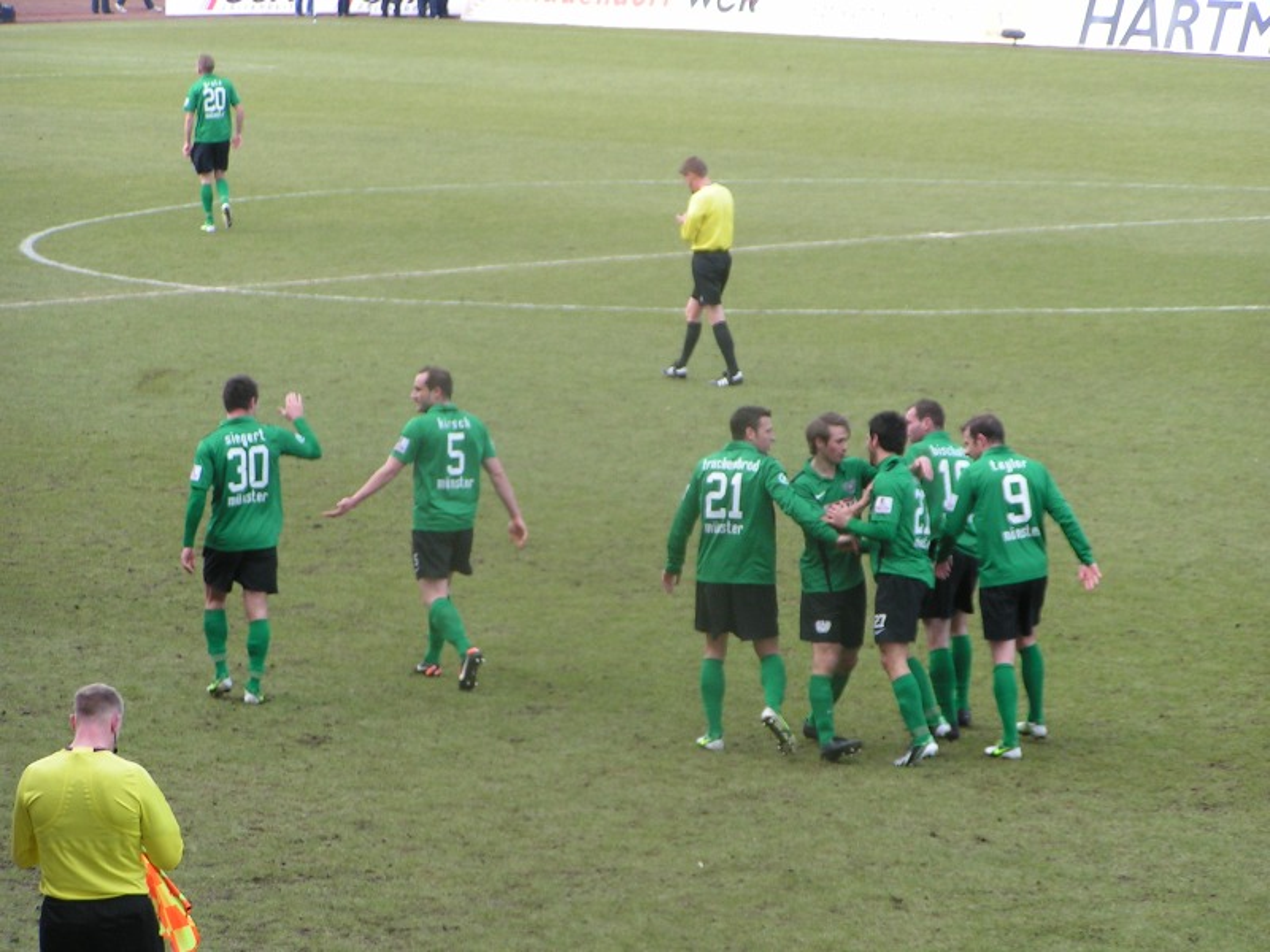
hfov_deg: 11.0
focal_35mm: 180
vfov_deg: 8.2
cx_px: 635
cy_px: 476
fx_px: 6604
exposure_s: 1/200
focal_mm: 27.5
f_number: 3.5
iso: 50
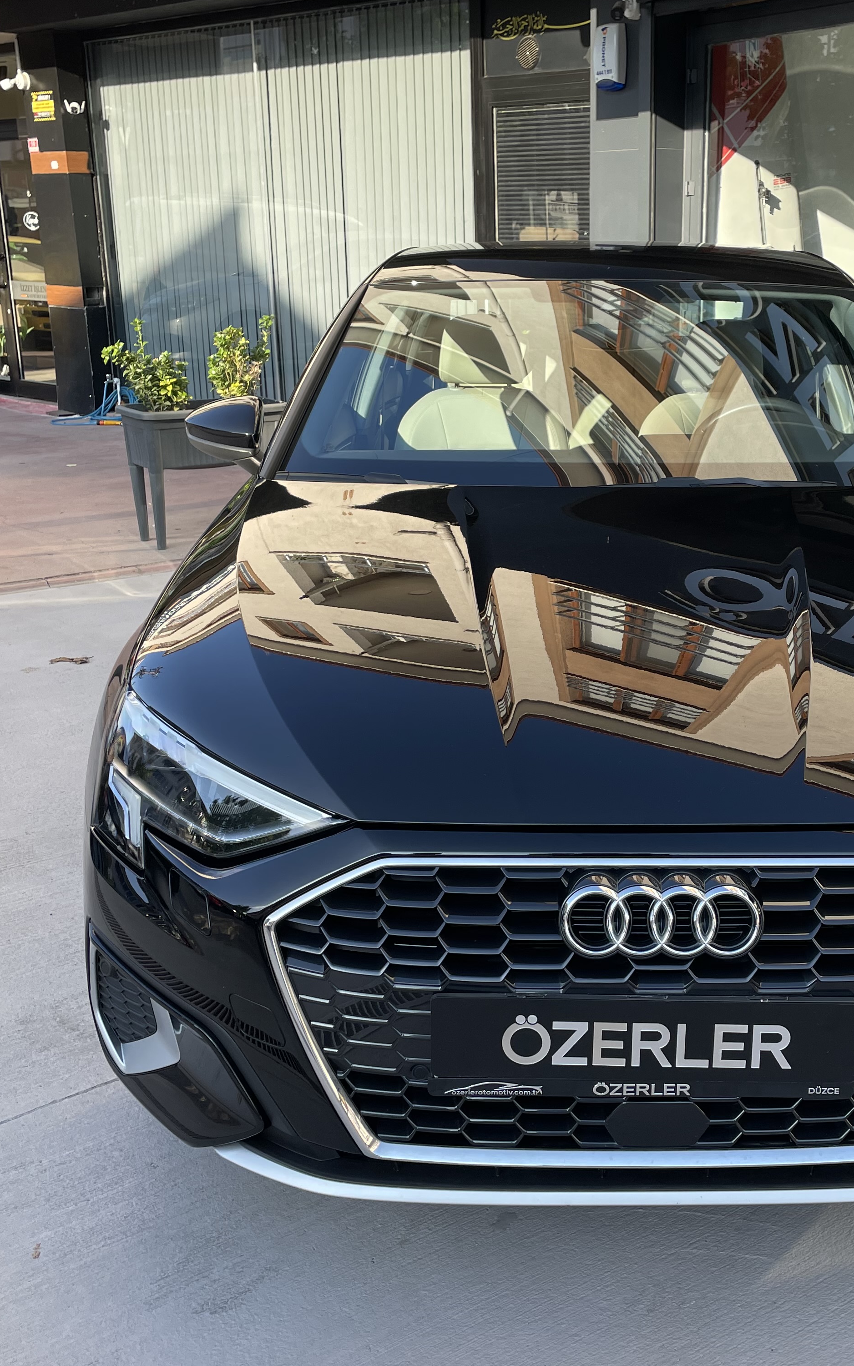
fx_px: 1378
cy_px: 682
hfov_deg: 34.0
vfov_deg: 52.7
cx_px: 594
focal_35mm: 37
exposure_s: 1/569
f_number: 1.6
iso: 32
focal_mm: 4.2
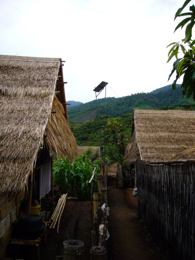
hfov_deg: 40.7
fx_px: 263
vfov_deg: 52.6
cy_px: 130
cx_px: 98
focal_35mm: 35
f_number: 2.8
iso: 100
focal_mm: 5.8
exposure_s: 1/400
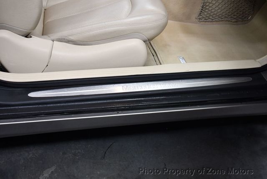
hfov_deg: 48.4
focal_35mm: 40
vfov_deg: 33.5
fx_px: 297
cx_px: 134
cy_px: 90
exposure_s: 1/125
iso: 900
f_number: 3.5
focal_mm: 20
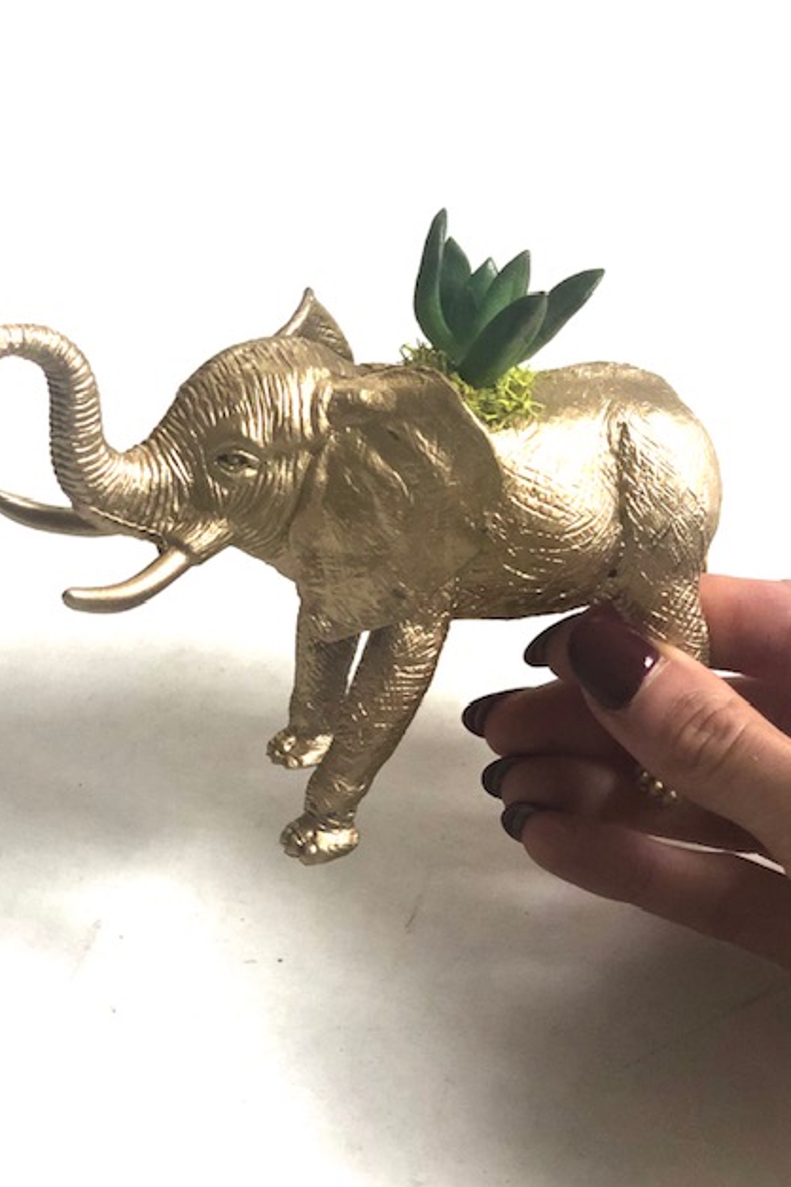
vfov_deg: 36.2
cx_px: 394
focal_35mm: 55
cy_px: 600
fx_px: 1813
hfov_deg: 24.6
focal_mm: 6
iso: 100
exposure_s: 1/30
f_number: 2.4
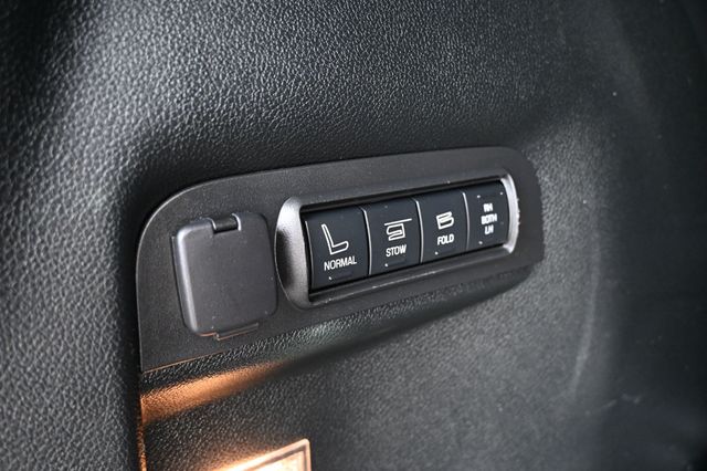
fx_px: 574
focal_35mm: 29
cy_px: 236
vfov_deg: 44.6
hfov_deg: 63.2
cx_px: 354
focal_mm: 19.5
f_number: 3.8
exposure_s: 1/125
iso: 2200
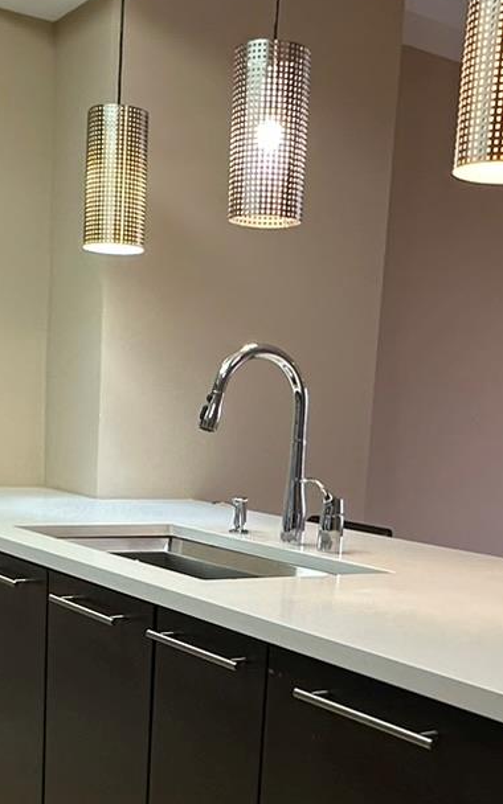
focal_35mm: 50
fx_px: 1097
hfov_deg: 25.8
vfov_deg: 39.1
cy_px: 615
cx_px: 205
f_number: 2.2
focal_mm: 2.22
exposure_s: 1/60
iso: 200
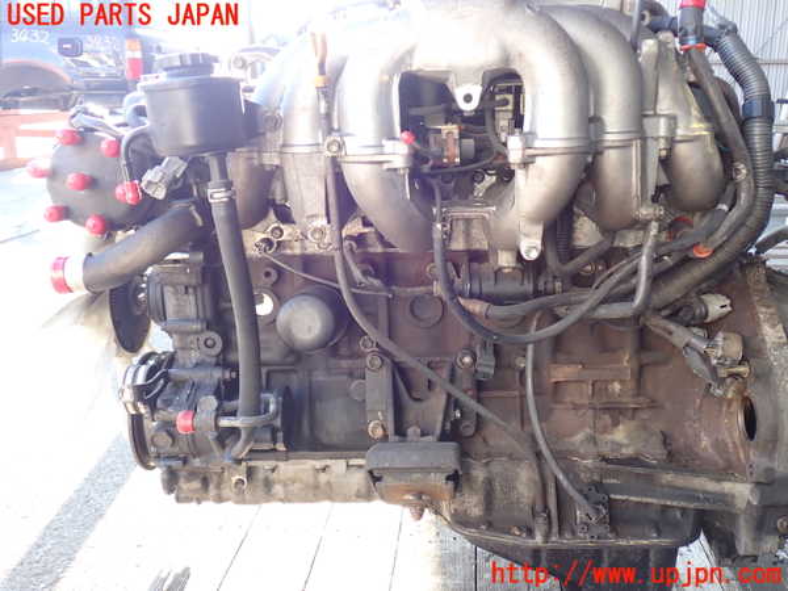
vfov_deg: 39.7
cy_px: 296
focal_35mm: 36
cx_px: 394
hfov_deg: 51.4
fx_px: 820
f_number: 2.5
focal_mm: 6.37
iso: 160
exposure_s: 1/80
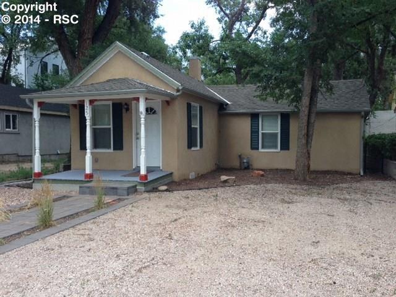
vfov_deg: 42.9
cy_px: 148
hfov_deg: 55.4
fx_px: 378
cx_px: 198
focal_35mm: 33
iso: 50
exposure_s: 1/198
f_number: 2.4
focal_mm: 4.12
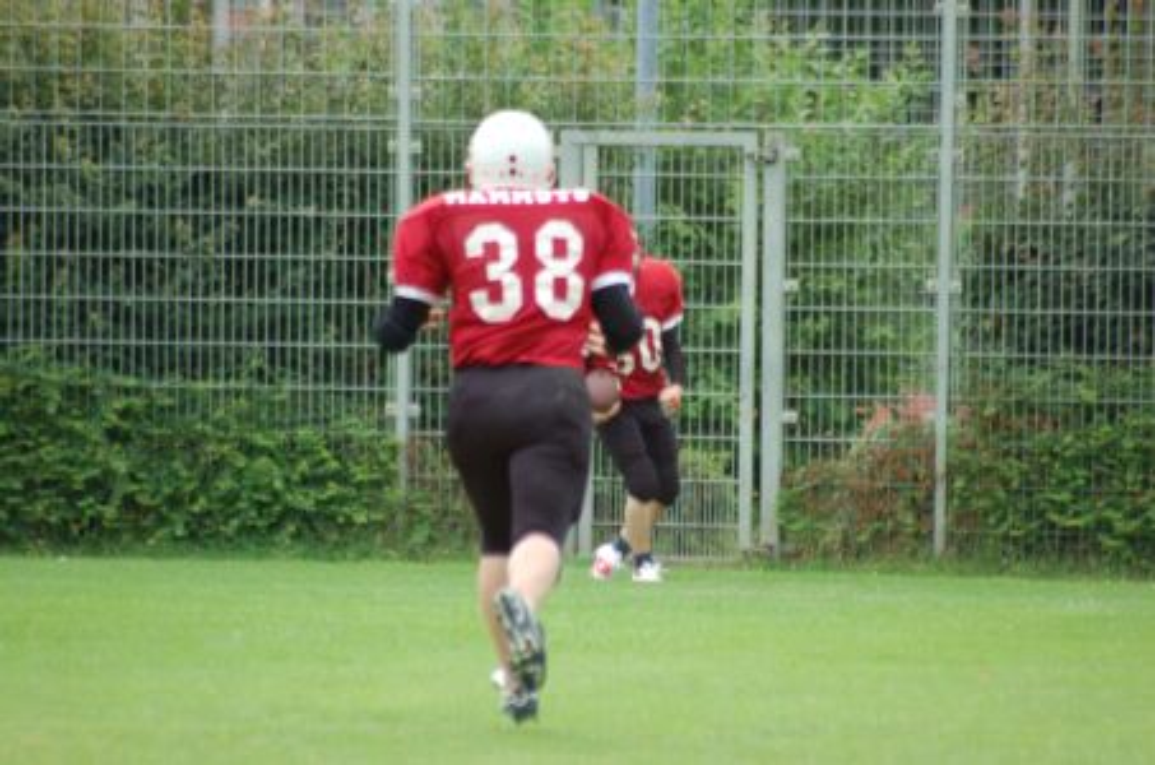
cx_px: 578
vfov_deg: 3.0
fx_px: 14407
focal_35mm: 450
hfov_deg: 4.6
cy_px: 382
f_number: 5.6
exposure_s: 1/500
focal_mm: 300
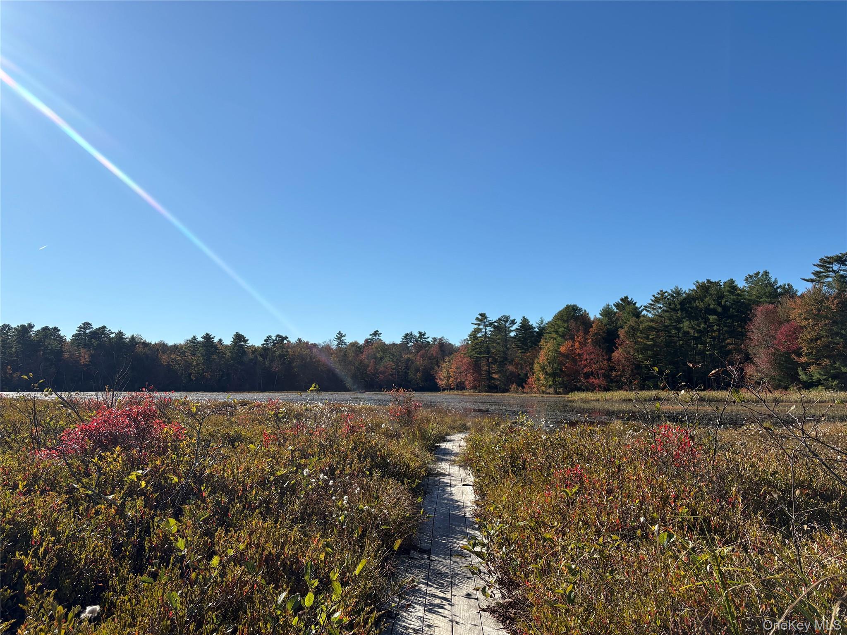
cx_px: 424
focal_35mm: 26
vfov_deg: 53.1
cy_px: 318
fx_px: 636
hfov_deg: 67.3
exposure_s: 1/4329
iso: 50
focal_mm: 5.96
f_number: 1.6
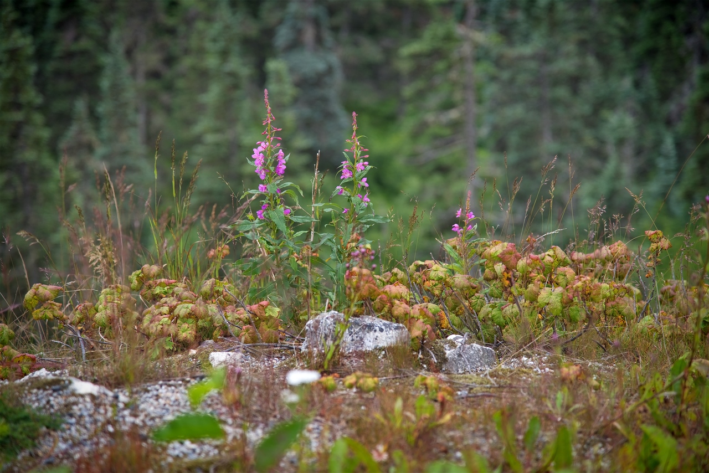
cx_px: 354
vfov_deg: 11.4
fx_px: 2364
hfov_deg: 17.1
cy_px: 236
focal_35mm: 120
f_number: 4
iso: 200
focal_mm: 120
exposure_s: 1/250
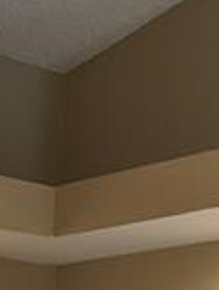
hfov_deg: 8.9
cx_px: -310
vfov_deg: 12.0
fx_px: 1268
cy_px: 523
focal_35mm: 151
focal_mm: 3
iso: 64
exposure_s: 1/120
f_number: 1.8
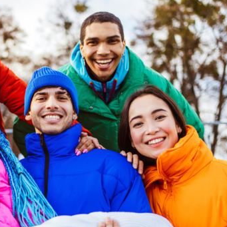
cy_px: 148
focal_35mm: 67
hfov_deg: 25.1
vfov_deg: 25.6
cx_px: 35
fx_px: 497
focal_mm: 35
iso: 100
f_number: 2
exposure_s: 1/500
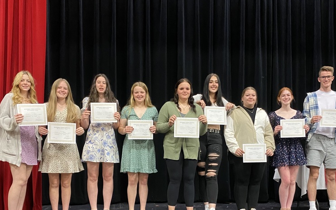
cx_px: 166
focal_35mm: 38
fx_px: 348
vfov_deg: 32.8
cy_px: 162
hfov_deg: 51.6
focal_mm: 4.25
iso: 500
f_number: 1.8
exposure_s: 1/30
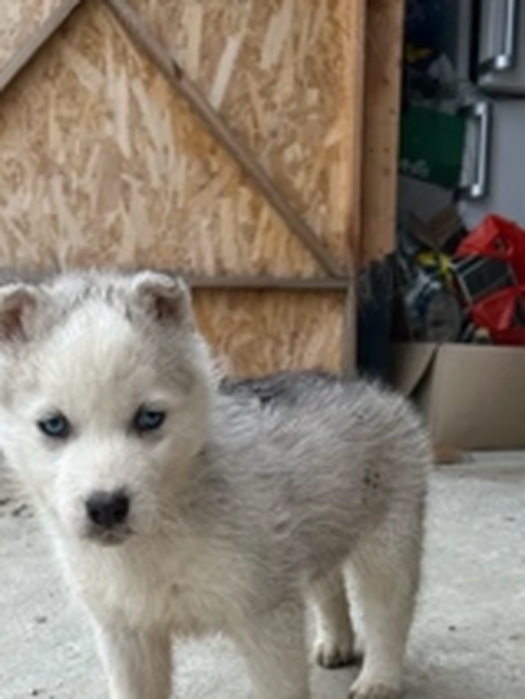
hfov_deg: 29.5
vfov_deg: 37.1
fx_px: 991
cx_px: 185
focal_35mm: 49
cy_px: 590
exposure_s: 1/621
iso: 50
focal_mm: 5.7
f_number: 1.5
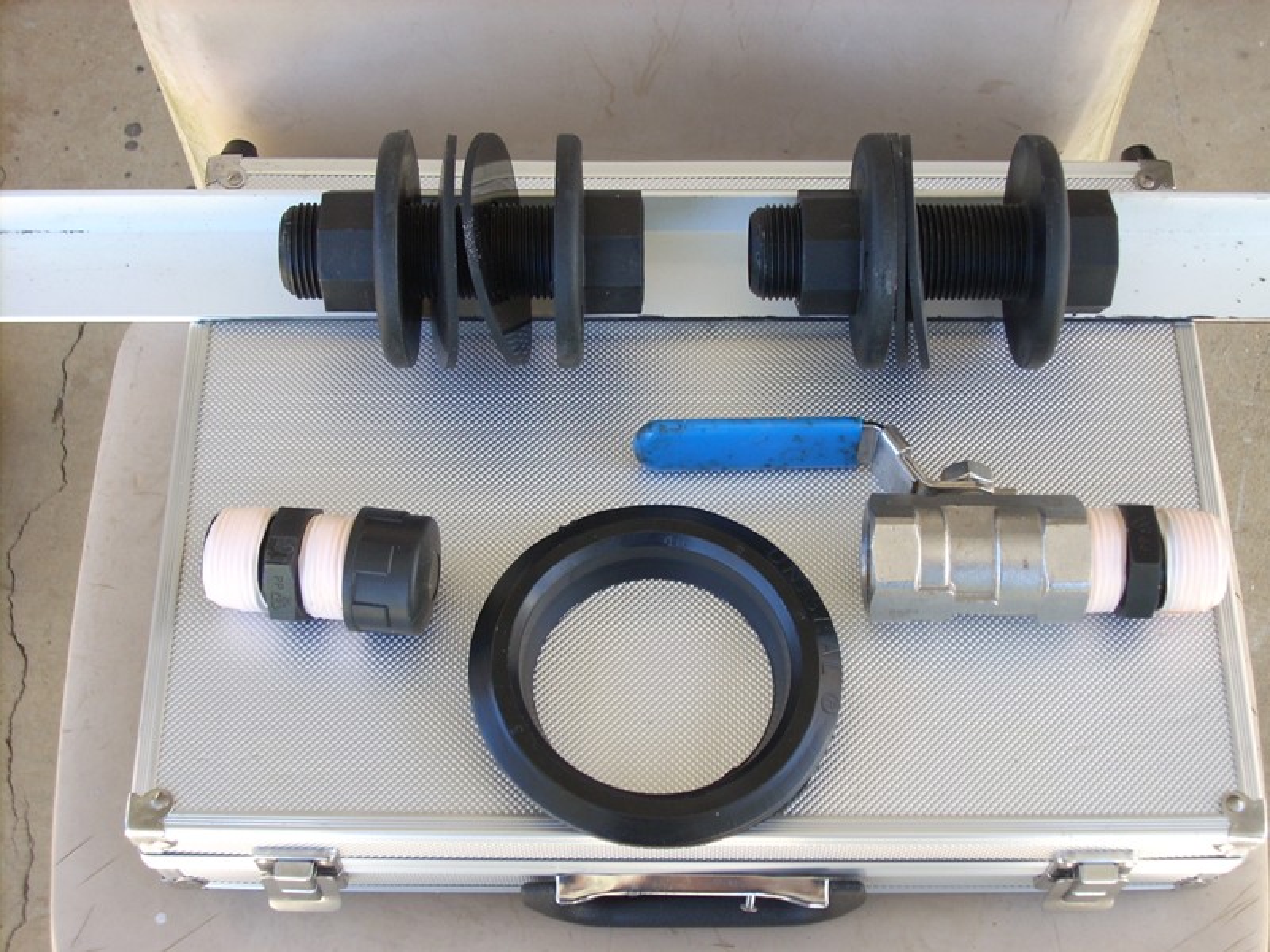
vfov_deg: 27.0
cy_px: 476
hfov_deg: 35.5
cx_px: 635
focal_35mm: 54
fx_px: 1981
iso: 64
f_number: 3.4
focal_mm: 9
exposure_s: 1/42.4
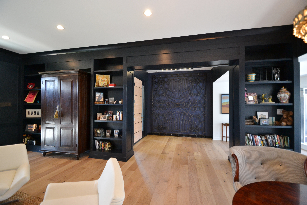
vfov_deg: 77.3
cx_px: 154
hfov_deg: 100.4
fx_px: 128
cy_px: 102
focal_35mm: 15
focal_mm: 10
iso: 1100
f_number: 3.5
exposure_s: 1/60
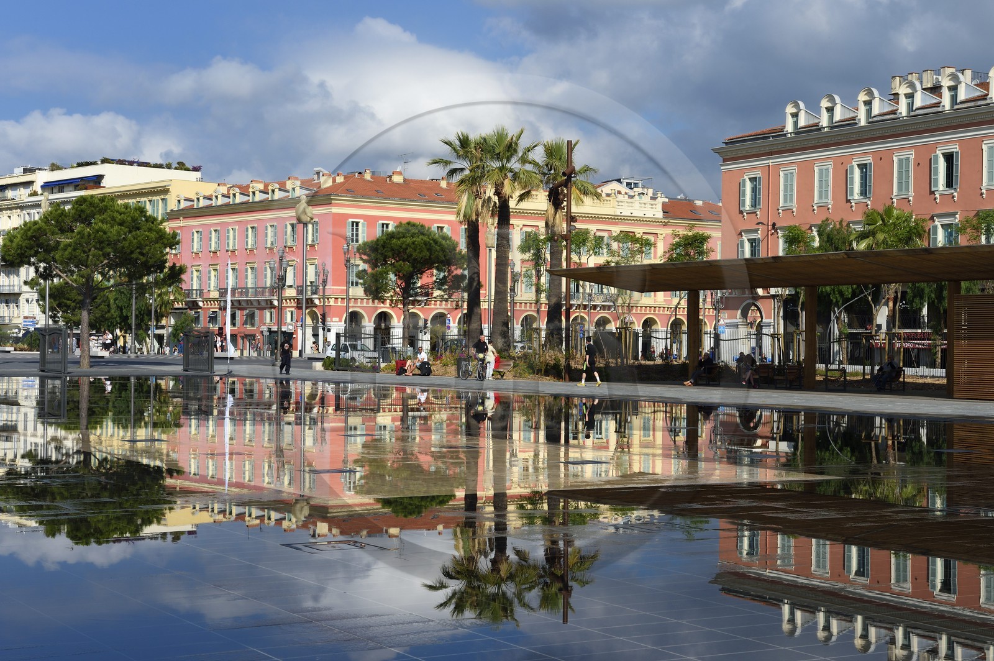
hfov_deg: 33.4
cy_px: 330
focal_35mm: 60
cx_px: 497
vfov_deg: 22.6
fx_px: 1655
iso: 200
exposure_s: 1/200
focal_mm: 60
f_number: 14
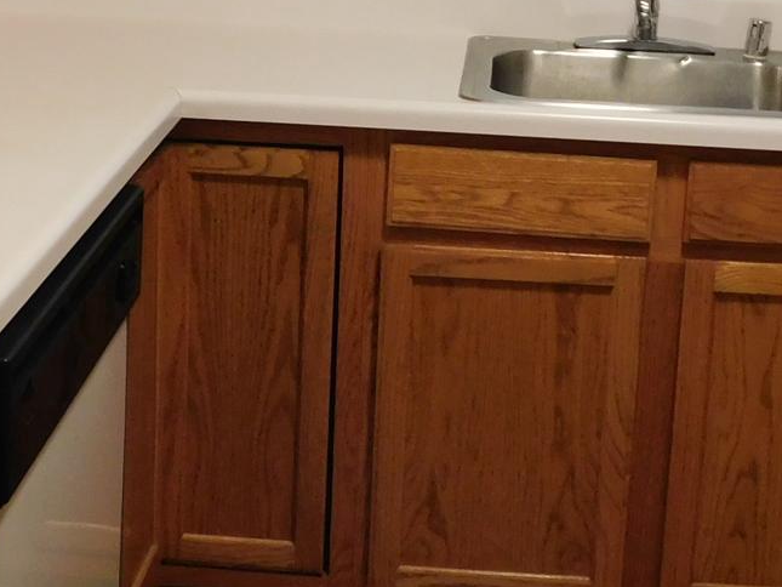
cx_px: 435
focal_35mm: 73
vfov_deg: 19.7
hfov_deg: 26.7
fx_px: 1649
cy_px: 27
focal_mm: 4
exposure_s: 1/30
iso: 320
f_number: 3
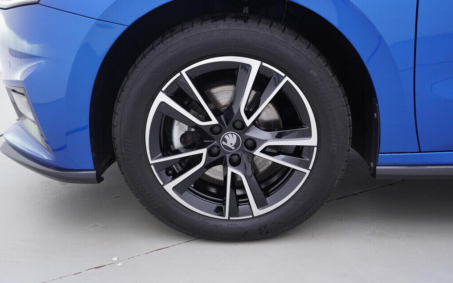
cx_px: 227
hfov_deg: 52.7
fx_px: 457
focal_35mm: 37
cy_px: 149
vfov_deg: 34.4
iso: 125
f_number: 3.2
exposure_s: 1/50
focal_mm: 24
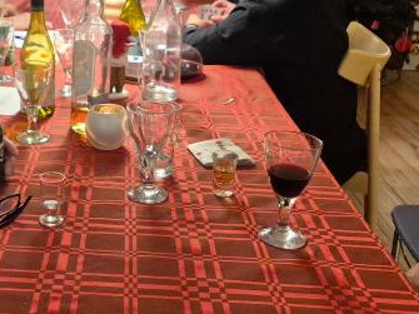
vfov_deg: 26.3
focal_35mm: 55
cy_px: 93
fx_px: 665
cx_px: 106
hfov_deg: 34.2
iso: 1000
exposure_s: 1/100
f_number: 1.8
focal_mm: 5.4
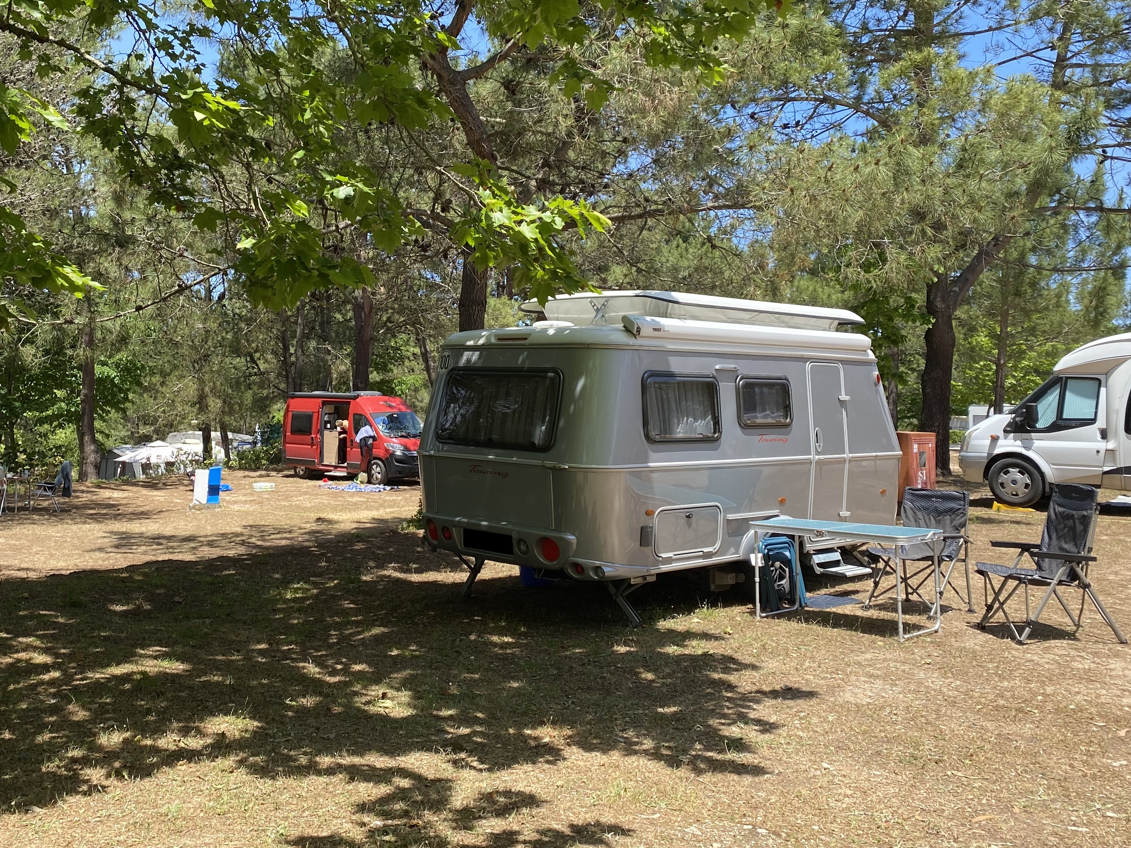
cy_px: 295
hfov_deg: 52.2
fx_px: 1144
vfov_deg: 40.3
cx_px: 447
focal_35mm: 35
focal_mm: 4.25
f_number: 1.8
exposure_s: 1/898
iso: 32
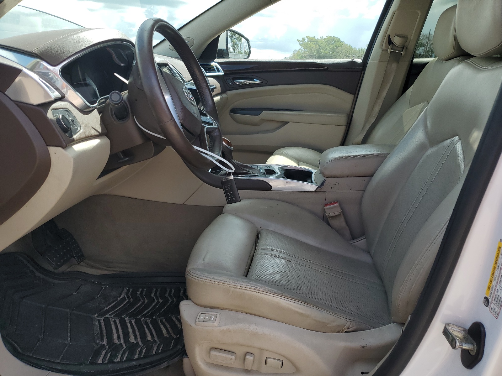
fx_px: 377
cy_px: 188
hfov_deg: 67.3
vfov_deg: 53.1
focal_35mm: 26
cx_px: 251
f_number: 1.5
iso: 50
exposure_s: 1/1111
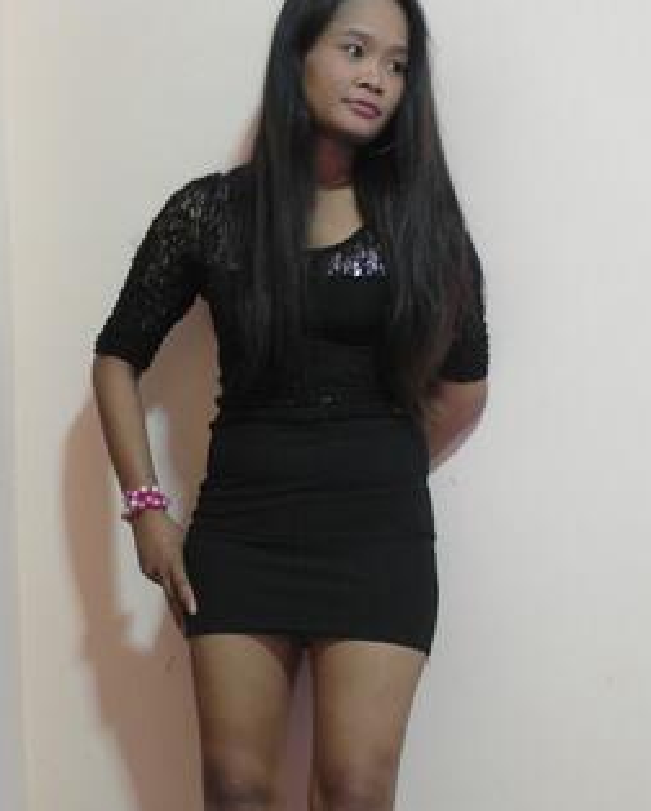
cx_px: 240
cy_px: 621
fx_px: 1418
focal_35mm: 59
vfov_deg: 31.3
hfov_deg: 25.8
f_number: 1.9
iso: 480
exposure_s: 1/8
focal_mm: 6.7
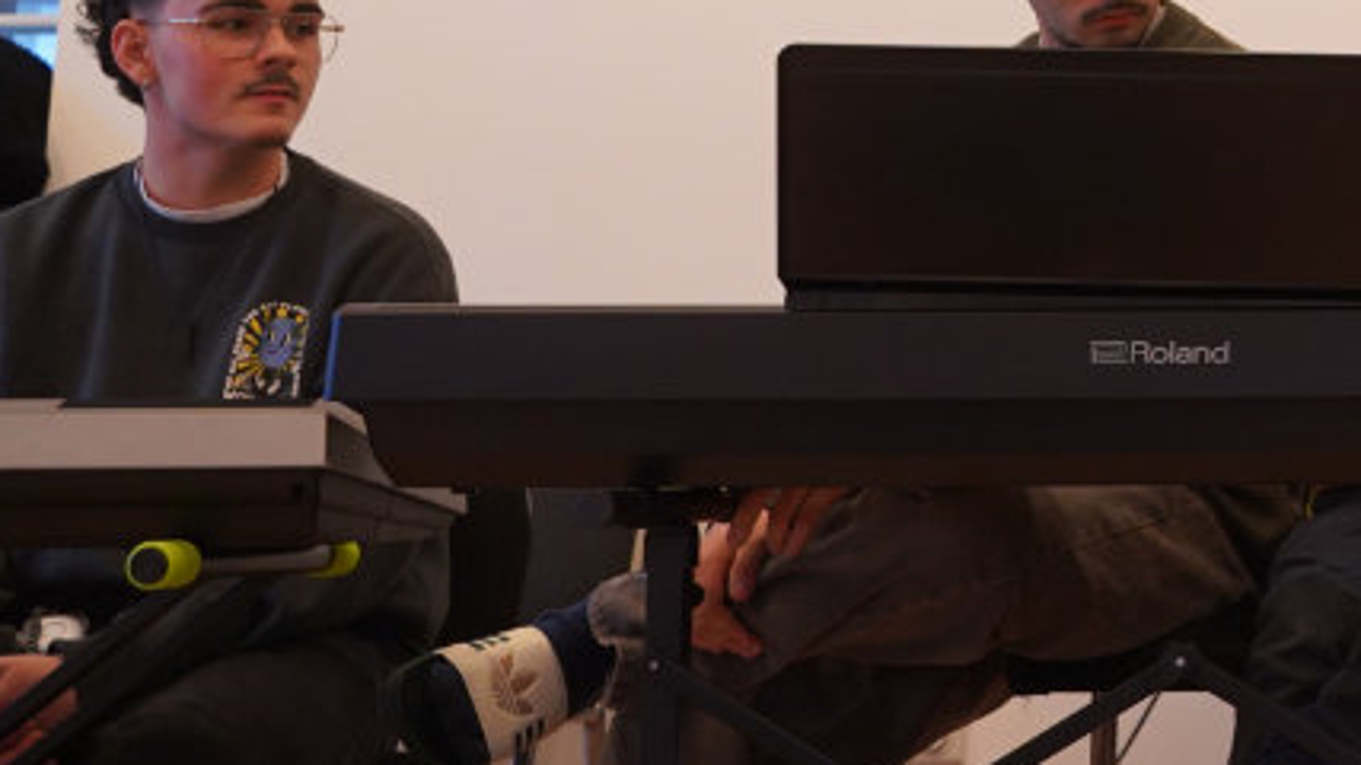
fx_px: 3175
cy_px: -151
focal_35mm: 88
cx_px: 1954
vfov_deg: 13.4
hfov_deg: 21.0
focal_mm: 28
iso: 2000
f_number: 4
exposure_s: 1/160
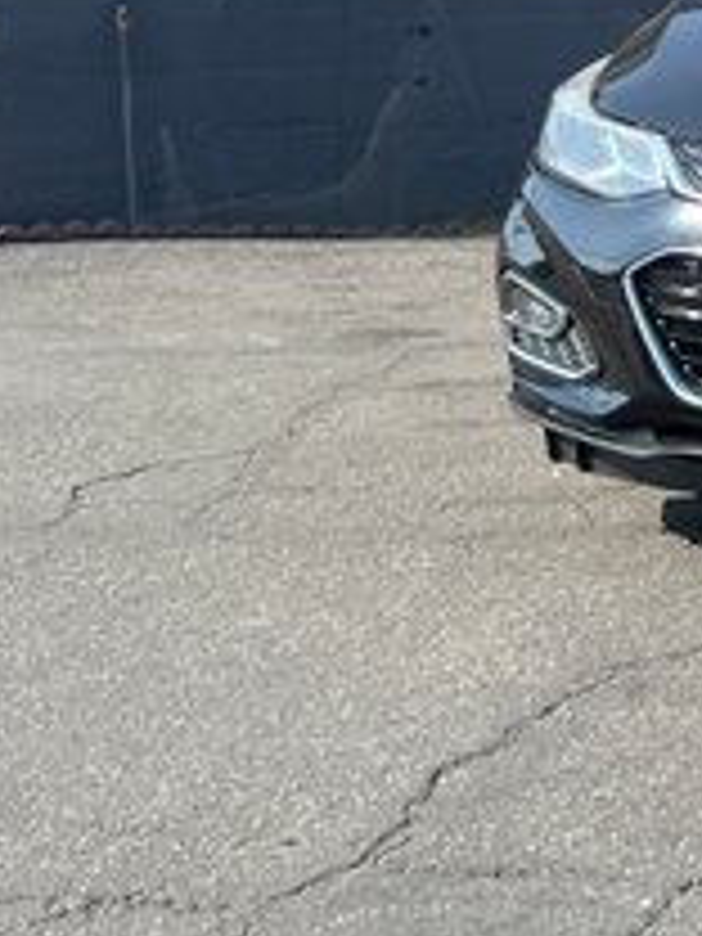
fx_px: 2434
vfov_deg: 21.4
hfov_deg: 15.2
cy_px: 144
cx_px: 1062
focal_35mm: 90
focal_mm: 5.7
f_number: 1.5
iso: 50
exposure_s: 1/1698
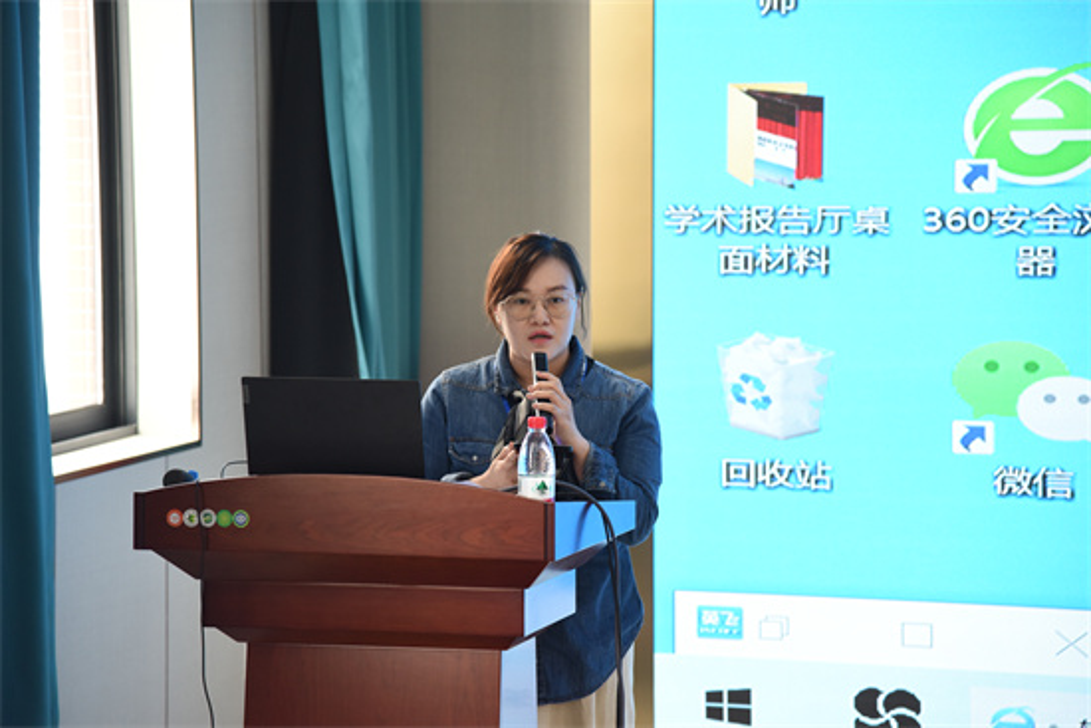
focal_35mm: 120
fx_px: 3637
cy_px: 364
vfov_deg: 11.4
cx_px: 546
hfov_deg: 17.1
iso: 1600
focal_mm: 120
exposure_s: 1/160
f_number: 4
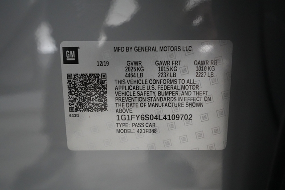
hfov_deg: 65.5
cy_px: 95
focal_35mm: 28
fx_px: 222
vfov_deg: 46.4
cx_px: 142
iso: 10000
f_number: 5
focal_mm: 28
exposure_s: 1/125
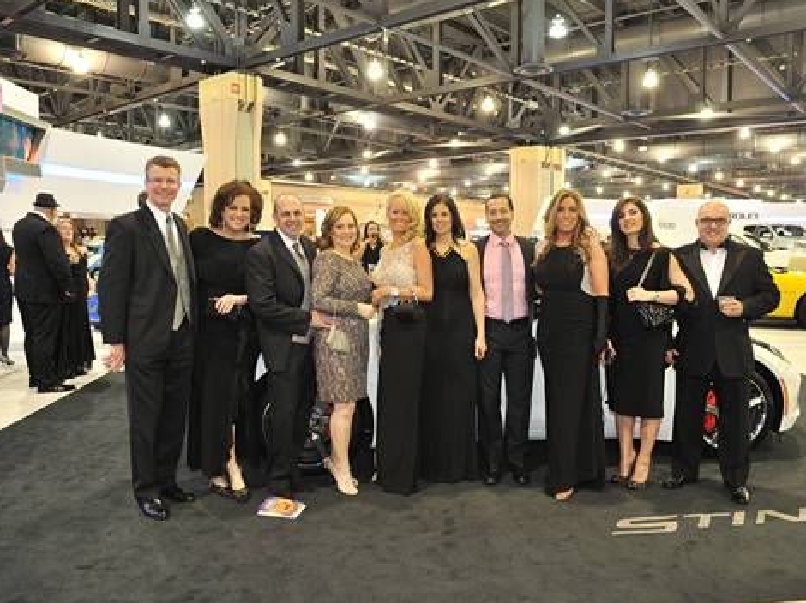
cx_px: 418
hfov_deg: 65.3
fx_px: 628
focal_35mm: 27
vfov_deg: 51.3
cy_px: 303
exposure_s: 1/100
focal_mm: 24
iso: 2000
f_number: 4.5
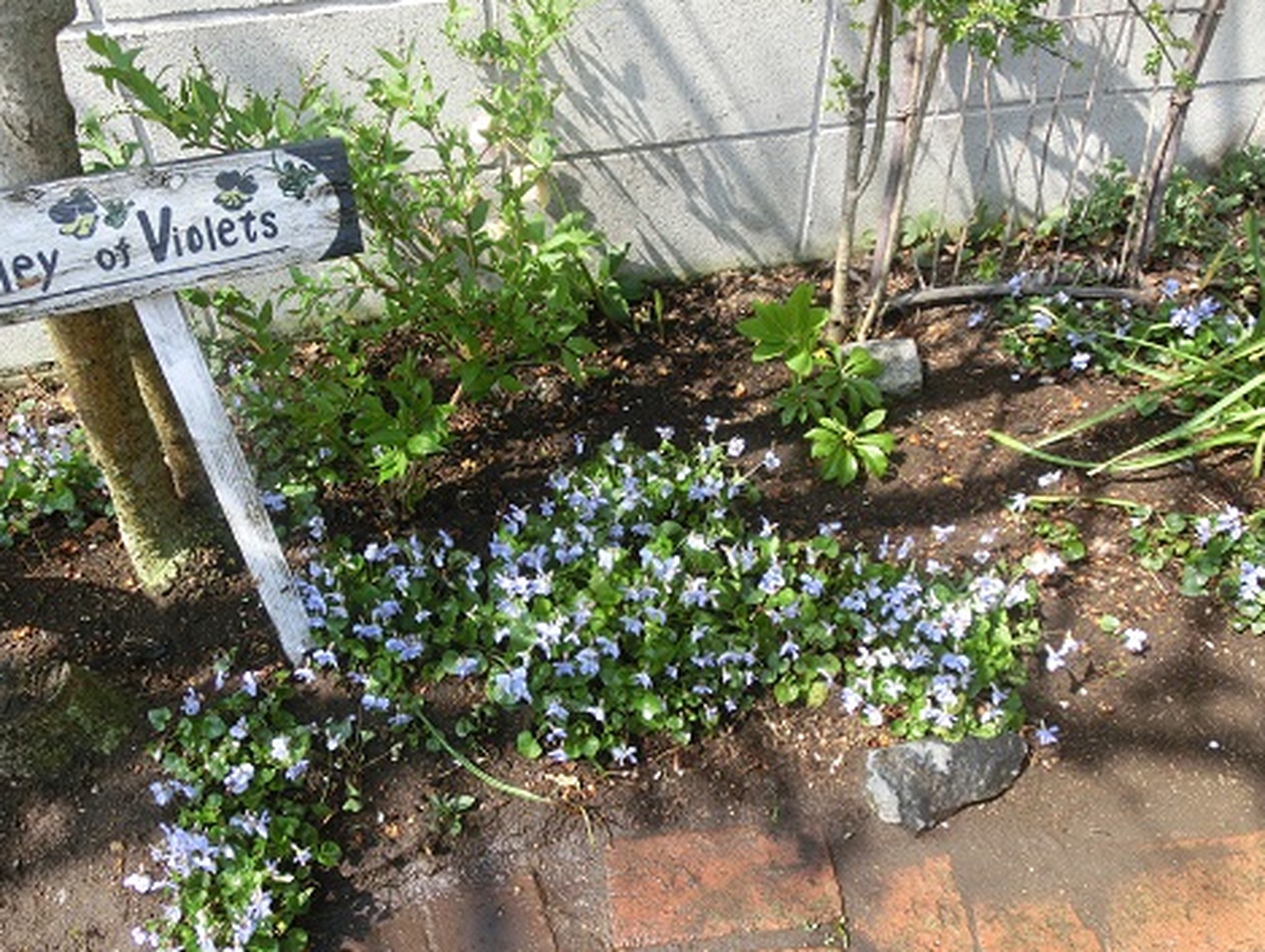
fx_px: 988
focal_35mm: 27
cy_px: 511
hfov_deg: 65.2
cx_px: 611
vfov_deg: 51.4
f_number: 3.3
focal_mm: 4.4
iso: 80
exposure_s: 1/320
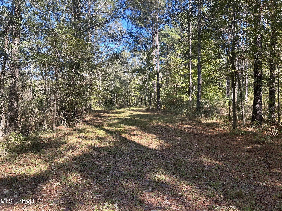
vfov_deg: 53.1
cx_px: 141
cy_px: 106
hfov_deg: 67.3
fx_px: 212
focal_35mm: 26
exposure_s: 1/324
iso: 50
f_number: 1.5
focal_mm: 5.7
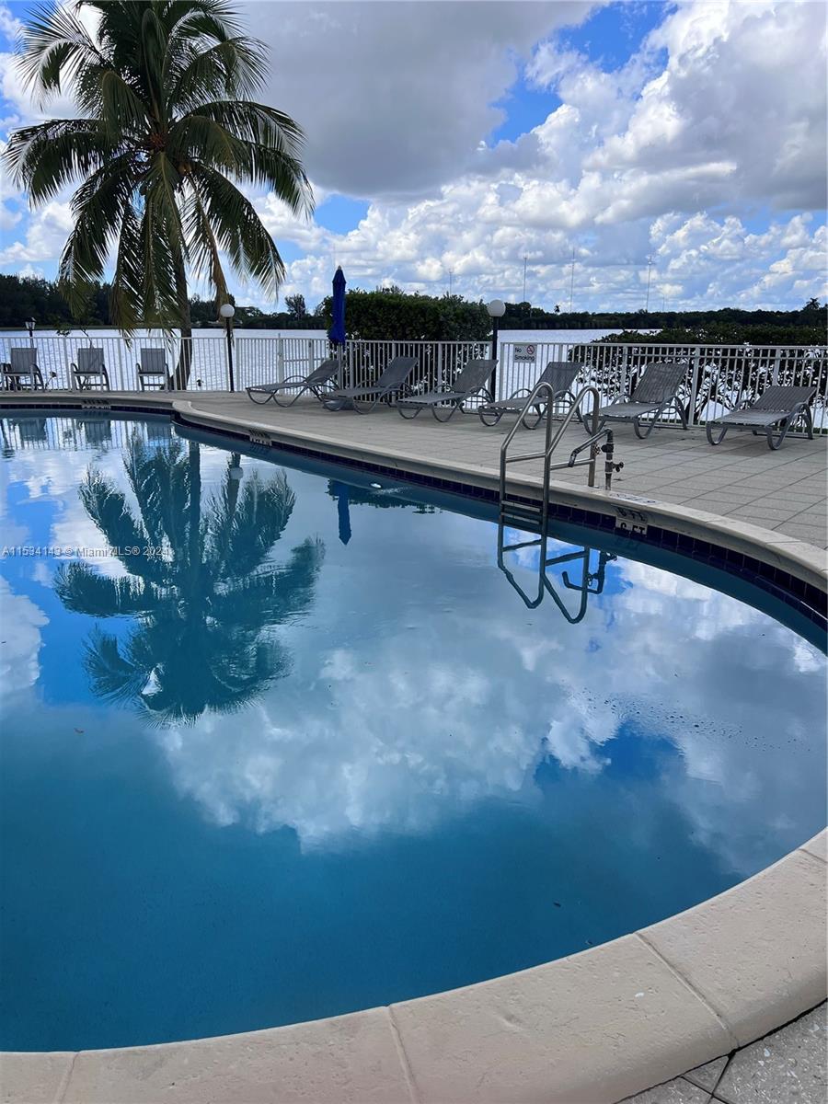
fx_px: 829
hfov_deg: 53.1
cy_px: 552
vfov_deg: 67.3
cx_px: 414
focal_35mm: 26
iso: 50
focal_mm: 5.7
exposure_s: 1/2571
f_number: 1.5
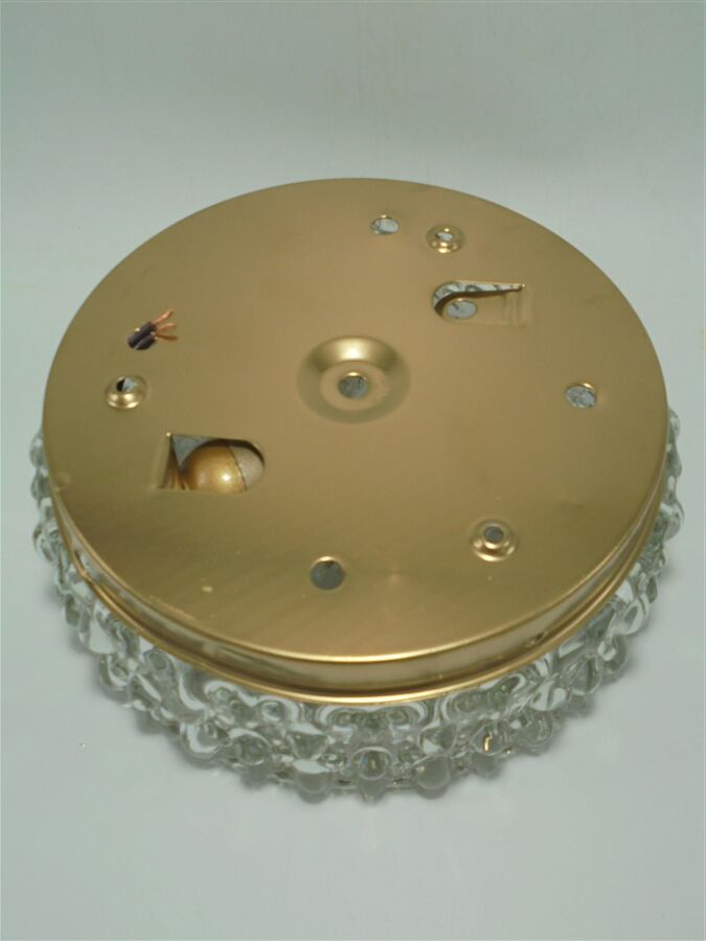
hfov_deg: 37.7
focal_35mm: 38
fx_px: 1033
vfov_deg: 49.0
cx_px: 353
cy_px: 470
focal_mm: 6.9
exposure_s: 1/100
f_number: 4.2
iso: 100
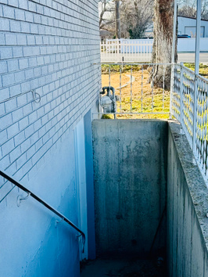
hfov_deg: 27.8
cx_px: 145
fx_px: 416
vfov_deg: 36.8
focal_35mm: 52
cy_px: 153
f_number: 1.78
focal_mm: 6.86
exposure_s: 1/872
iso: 80
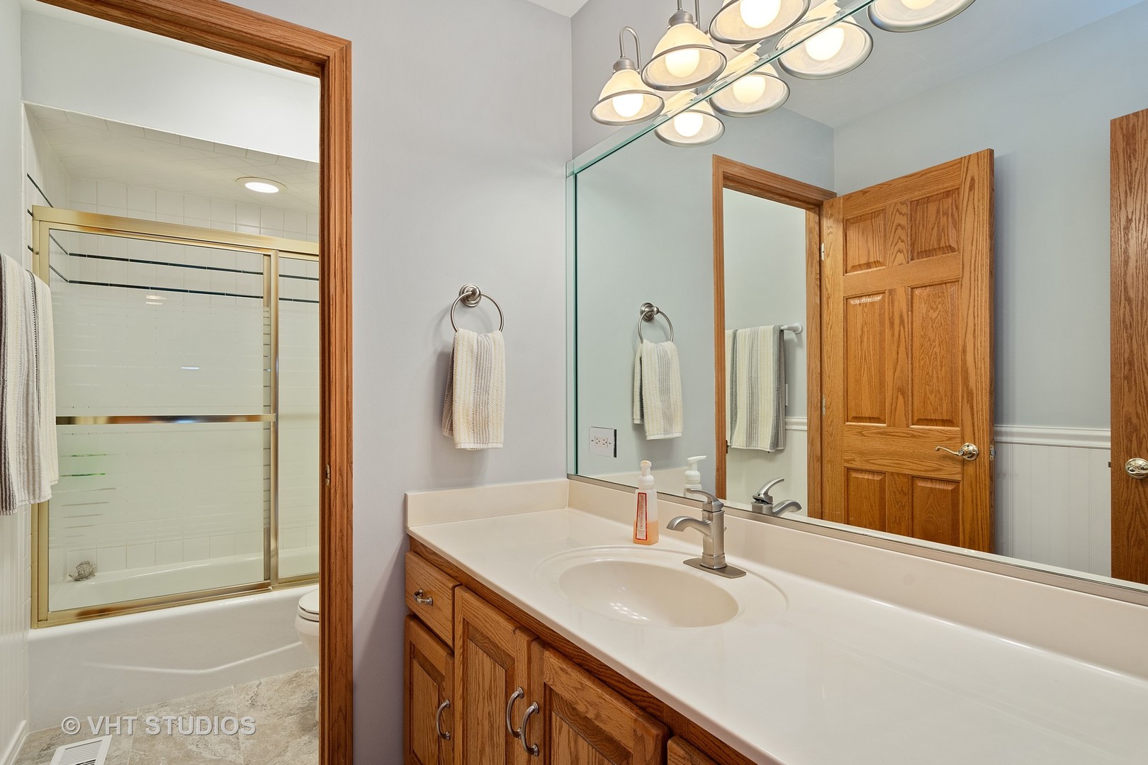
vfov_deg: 67.4
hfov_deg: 90.0
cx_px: 574
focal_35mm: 18
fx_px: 574
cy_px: 382
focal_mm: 12
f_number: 9.5
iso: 200
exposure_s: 1/2
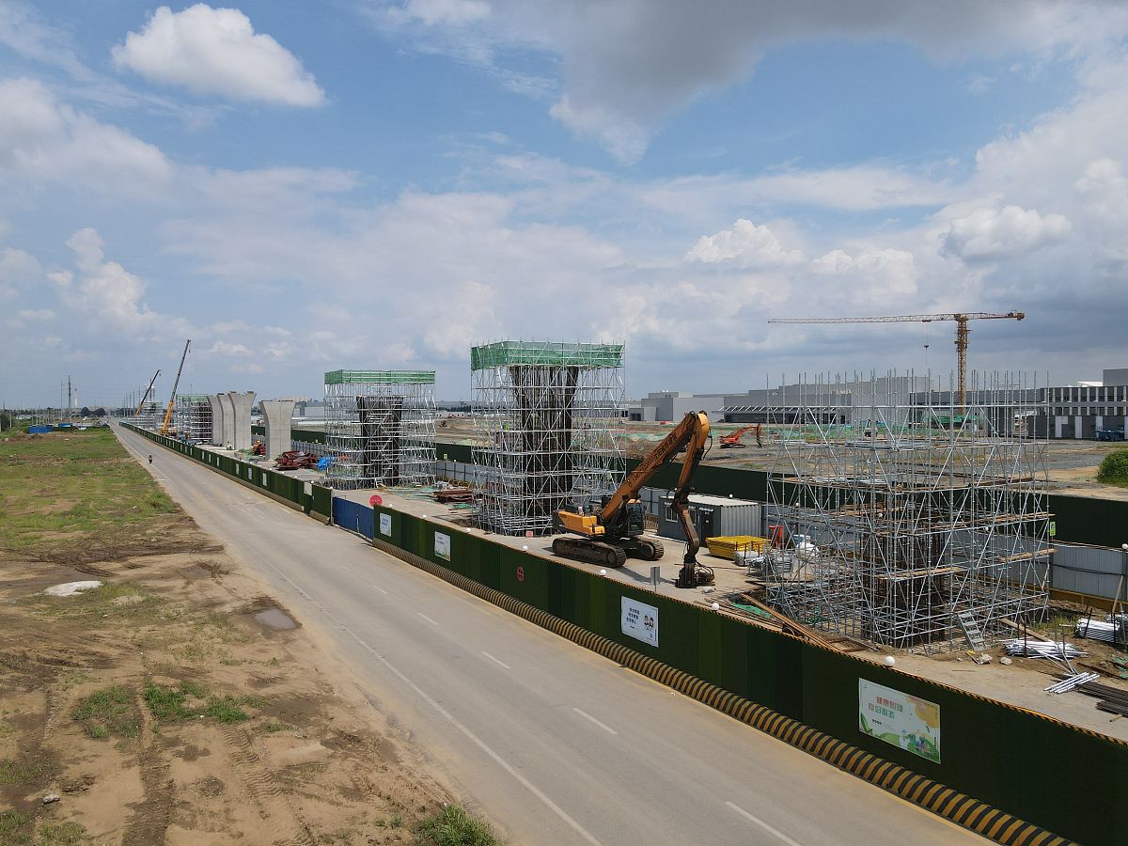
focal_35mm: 24
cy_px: 423
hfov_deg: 71.6
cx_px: 564
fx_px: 782
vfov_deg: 56.8
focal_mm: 4.5
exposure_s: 1/1250
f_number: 2.8
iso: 100
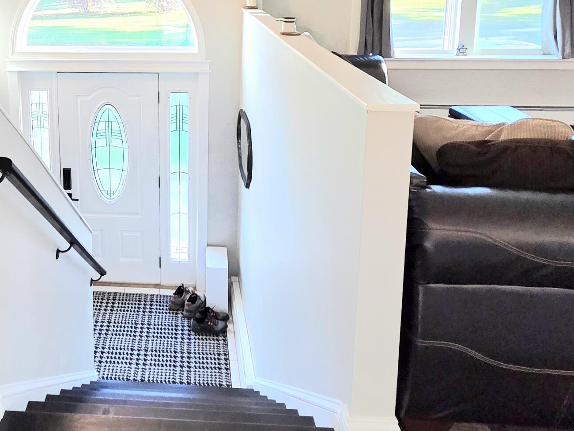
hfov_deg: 56.6
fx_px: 497
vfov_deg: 42.9
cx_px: 134
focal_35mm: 30
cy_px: 44
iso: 200
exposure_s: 1/120
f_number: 2.2
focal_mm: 2.2
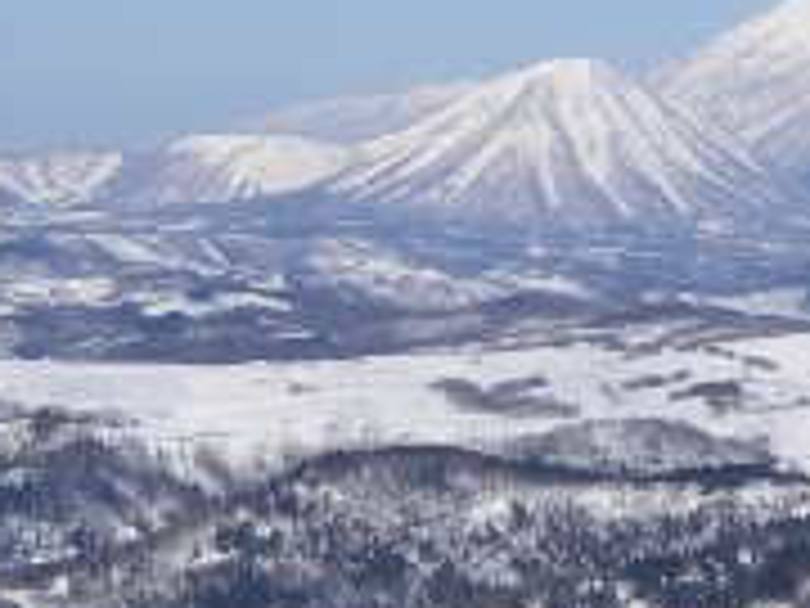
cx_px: 626
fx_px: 5639
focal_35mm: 241
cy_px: 167
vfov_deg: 6.2
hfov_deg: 8.2
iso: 80
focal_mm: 16
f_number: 7.8
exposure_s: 1/500
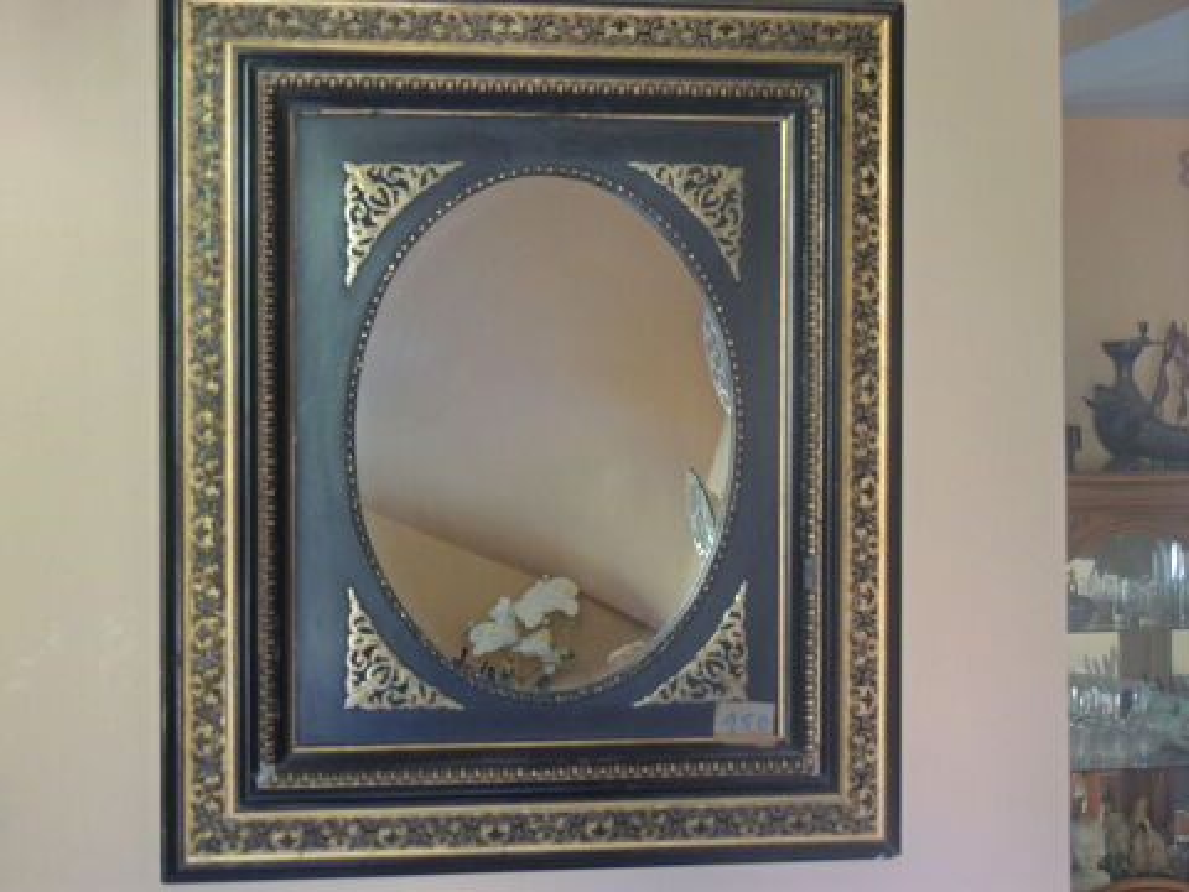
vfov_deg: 17.4
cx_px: 594
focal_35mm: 85
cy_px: 446
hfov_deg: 23.0
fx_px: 2920
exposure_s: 1/15
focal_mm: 15.1
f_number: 4
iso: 800
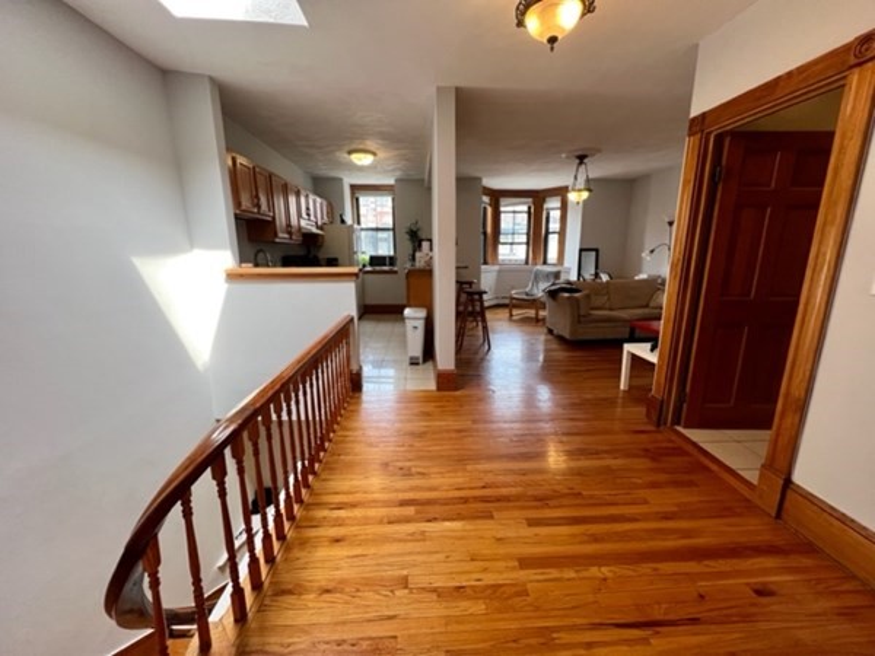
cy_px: 328
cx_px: 438
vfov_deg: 89.9
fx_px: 329
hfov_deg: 106.2
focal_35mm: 13
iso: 80
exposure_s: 1/120
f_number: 1.8
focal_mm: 1.57
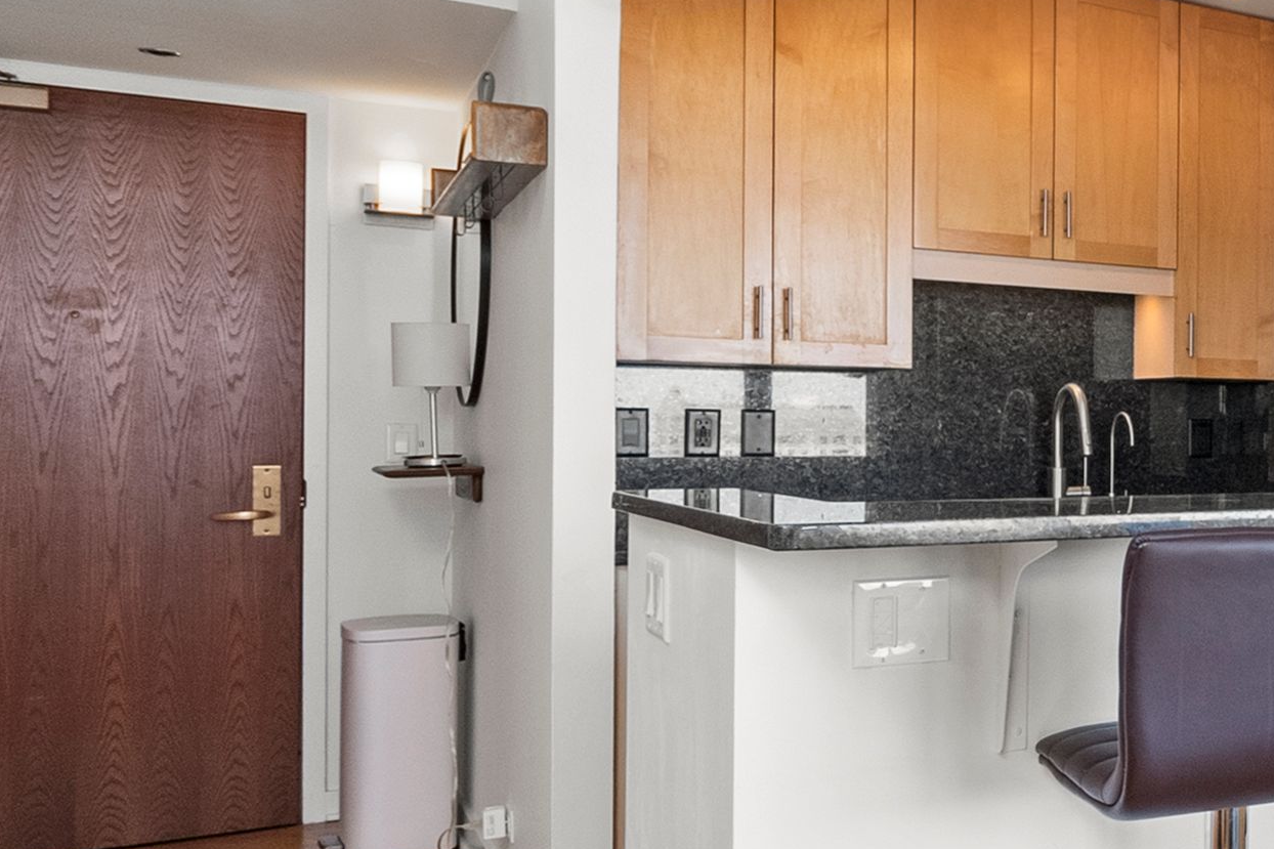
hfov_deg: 32.6
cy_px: 429
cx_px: 1731
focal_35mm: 41
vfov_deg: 32.6
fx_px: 1451
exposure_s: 1/8
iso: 1000
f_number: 13
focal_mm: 12
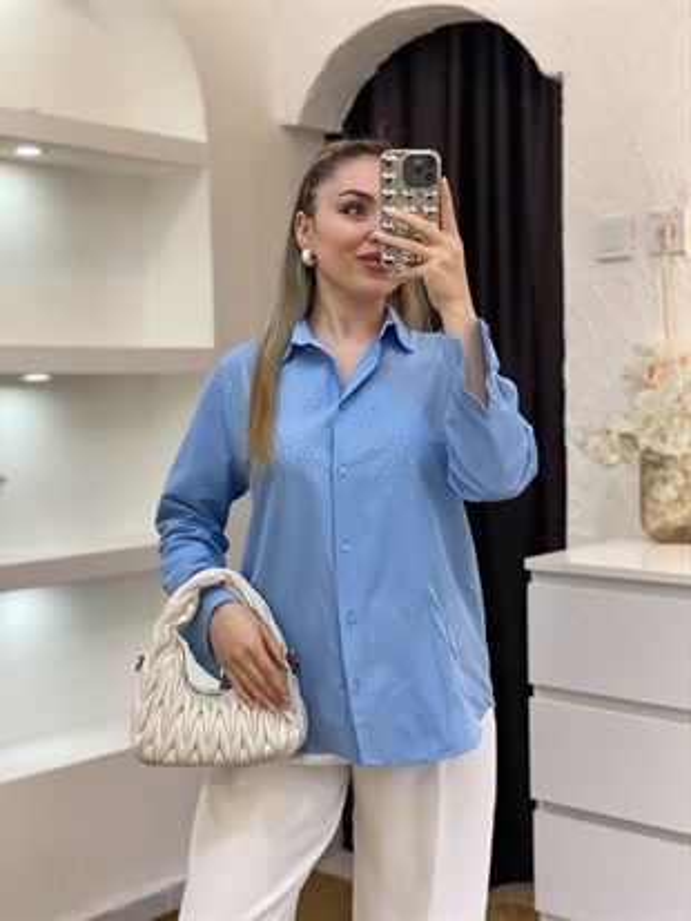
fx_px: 1383
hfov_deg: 28.0
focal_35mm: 52
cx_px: 346
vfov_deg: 36.8
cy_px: 460
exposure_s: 1/100
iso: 64
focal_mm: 6
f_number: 2
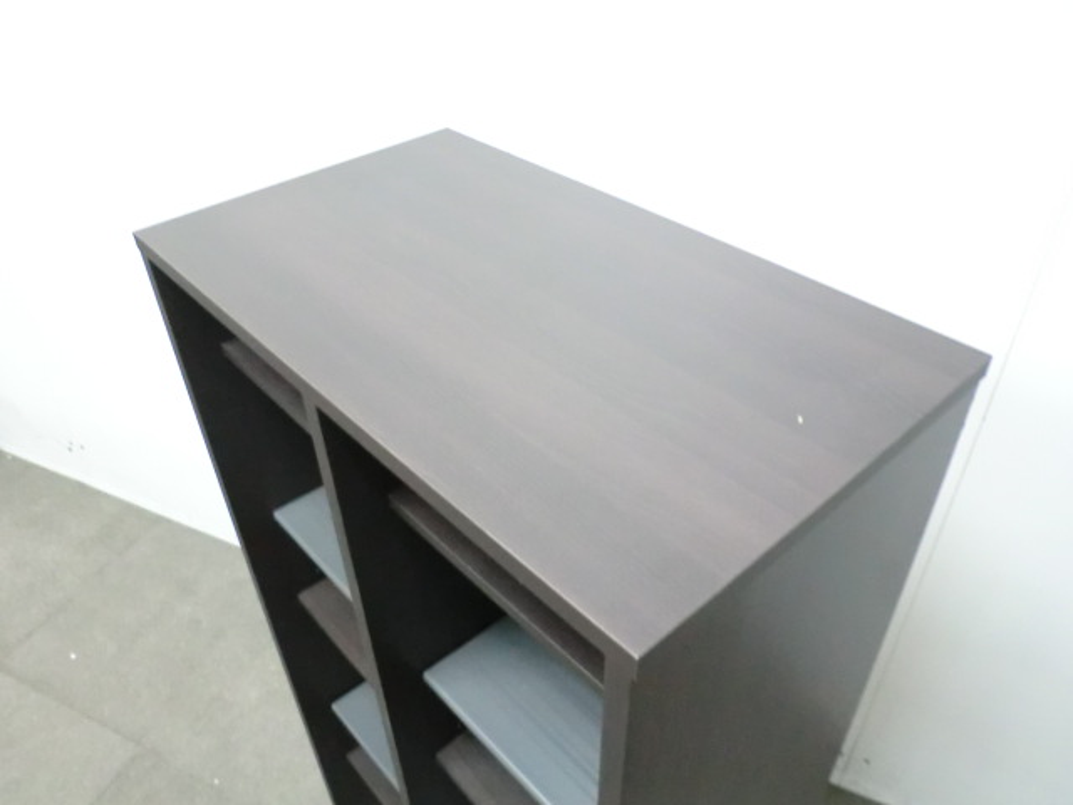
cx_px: 536
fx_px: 837
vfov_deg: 51.4
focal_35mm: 27
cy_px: 402
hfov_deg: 65.3
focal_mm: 4.9
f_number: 3.2
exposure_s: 1/30
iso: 800
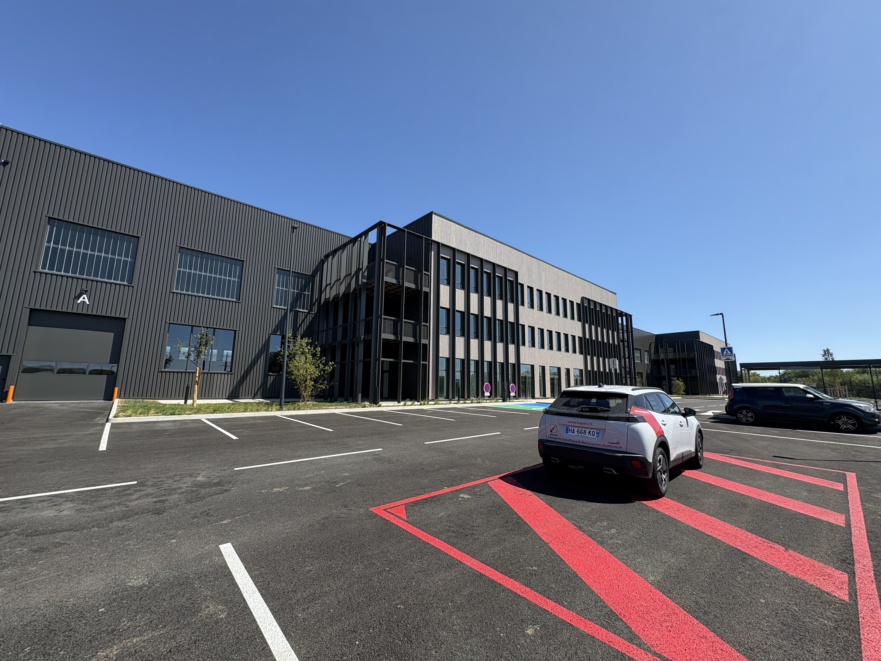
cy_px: 330
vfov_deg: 85.7
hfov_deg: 102.1
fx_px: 356
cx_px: 440
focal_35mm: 14
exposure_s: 1/1048
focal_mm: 2.22
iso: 50
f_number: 2.2
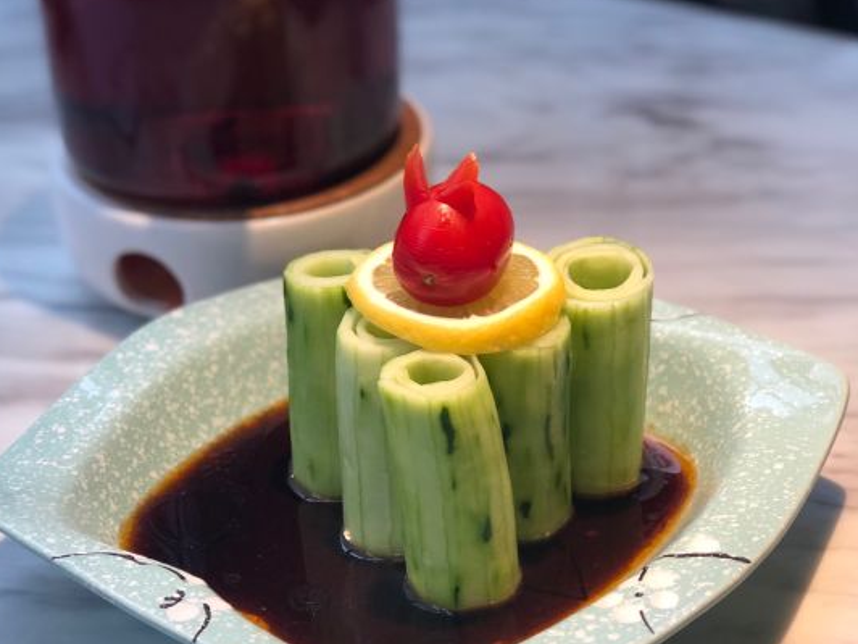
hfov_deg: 26.0
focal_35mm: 75
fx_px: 1859
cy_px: 387
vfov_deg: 19.6
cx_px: 419
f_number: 2.8
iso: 50
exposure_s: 1/50
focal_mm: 6.6
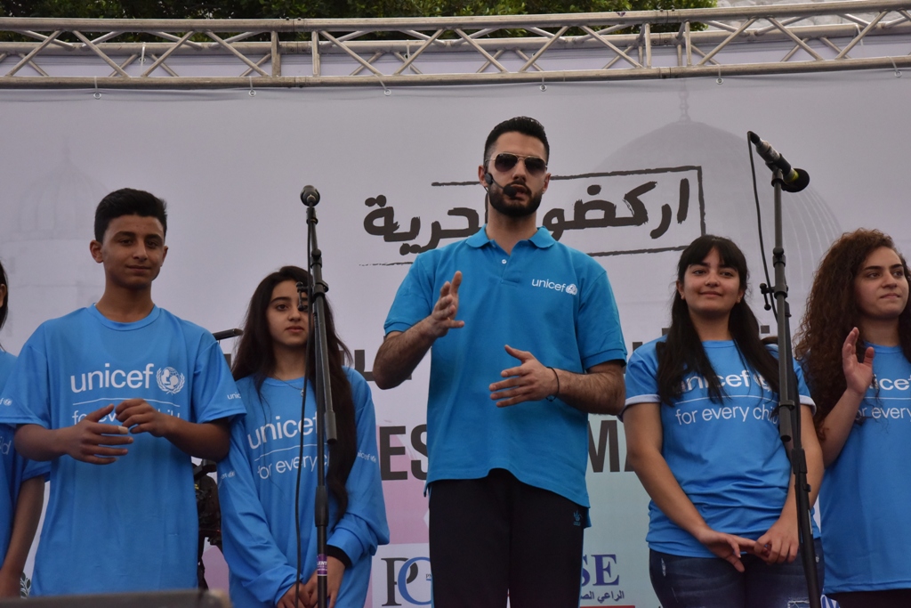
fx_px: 1898
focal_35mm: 75
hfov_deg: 27.0
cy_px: 304
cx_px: 456
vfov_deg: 18.2
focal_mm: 75
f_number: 16
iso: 2500
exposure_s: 1/1000
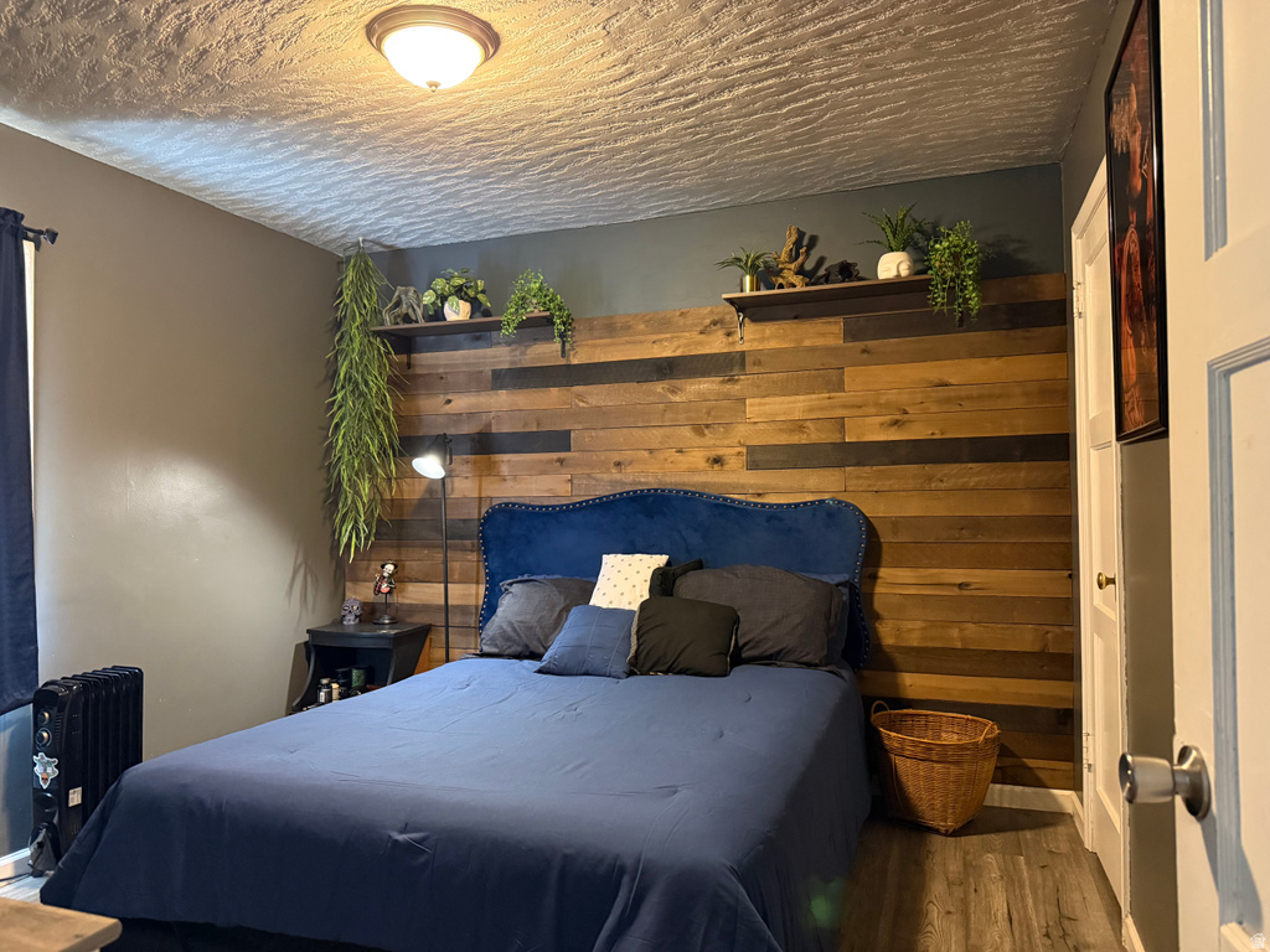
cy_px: 476
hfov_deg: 71.6
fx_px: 881
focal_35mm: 24
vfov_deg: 56.8
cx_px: 635
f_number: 1.78
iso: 1000
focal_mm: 6.76
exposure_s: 1/40
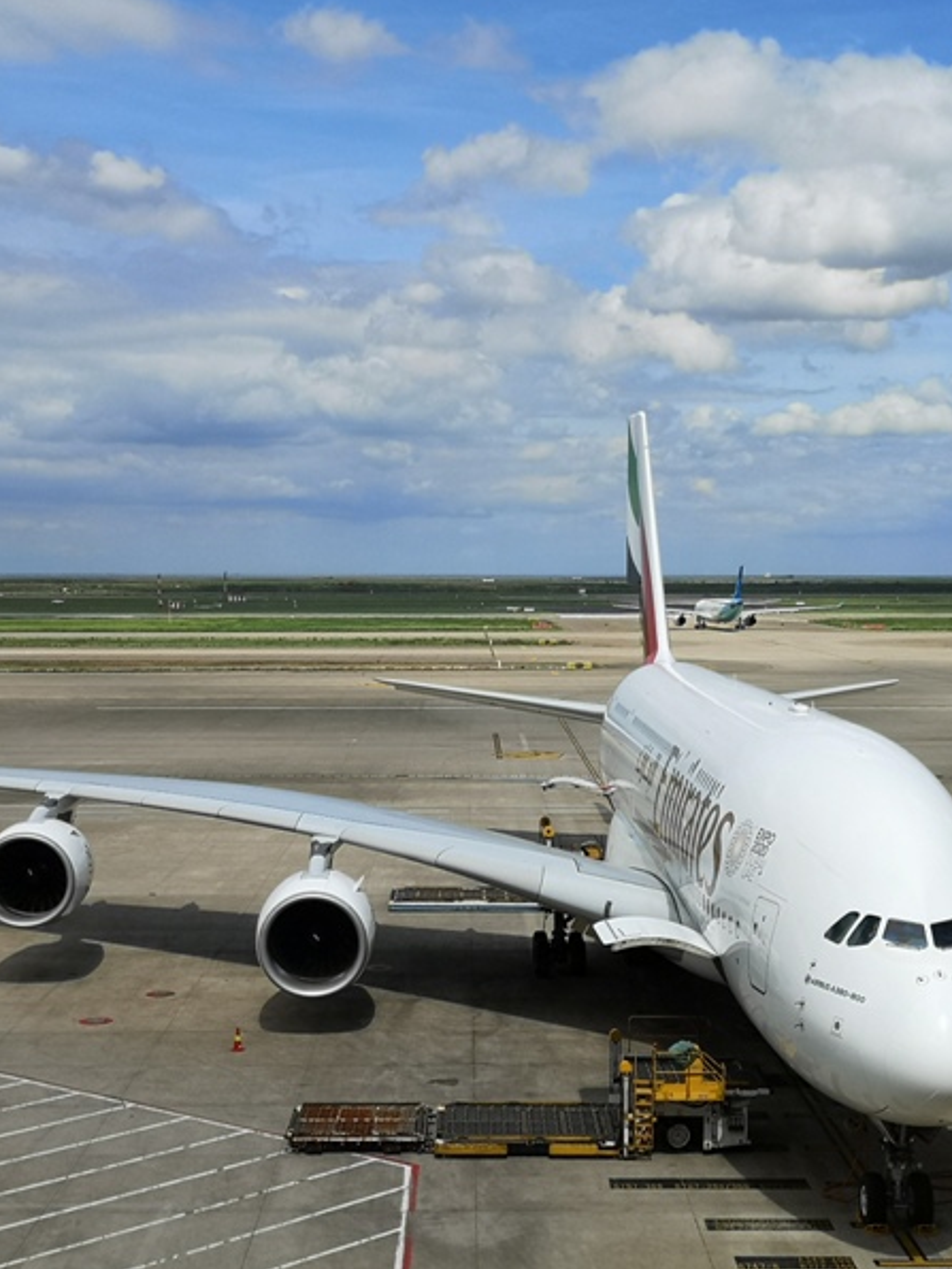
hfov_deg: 28.6
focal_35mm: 51
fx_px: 1870
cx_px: 490
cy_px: 632
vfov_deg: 37.5
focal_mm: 3.95
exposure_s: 1/1795
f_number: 1.8
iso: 50
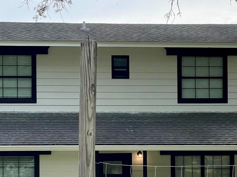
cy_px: 160
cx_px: 116
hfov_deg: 15.5
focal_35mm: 127
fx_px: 869
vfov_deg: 11.6
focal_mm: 6
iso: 25
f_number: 2
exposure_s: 1/639
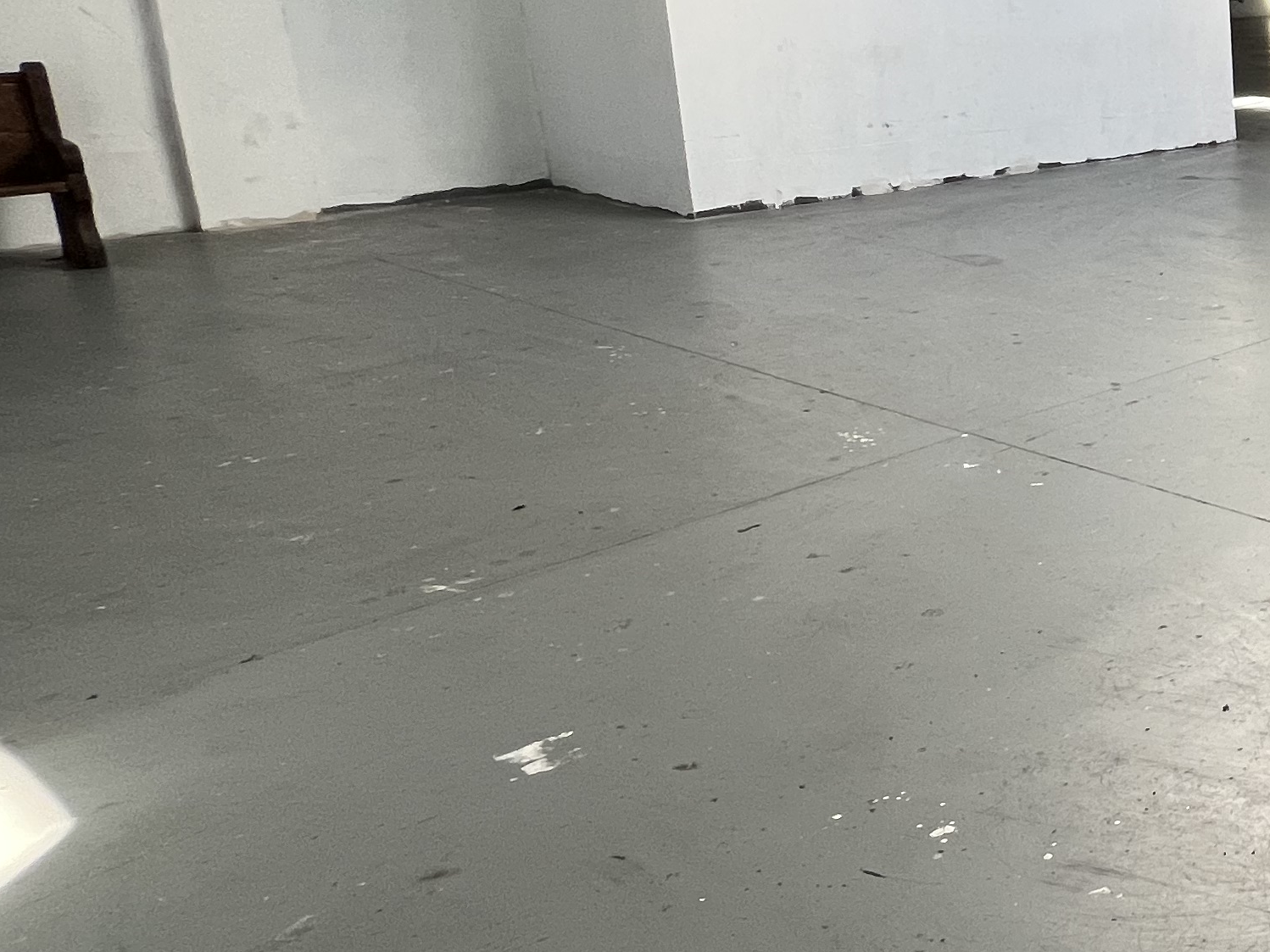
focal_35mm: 35
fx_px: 1284
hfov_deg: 34.3
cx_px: 1707
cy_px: 264
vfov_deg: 39.8
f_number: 1.8
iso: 100
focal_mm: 1.57
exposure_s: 1/99
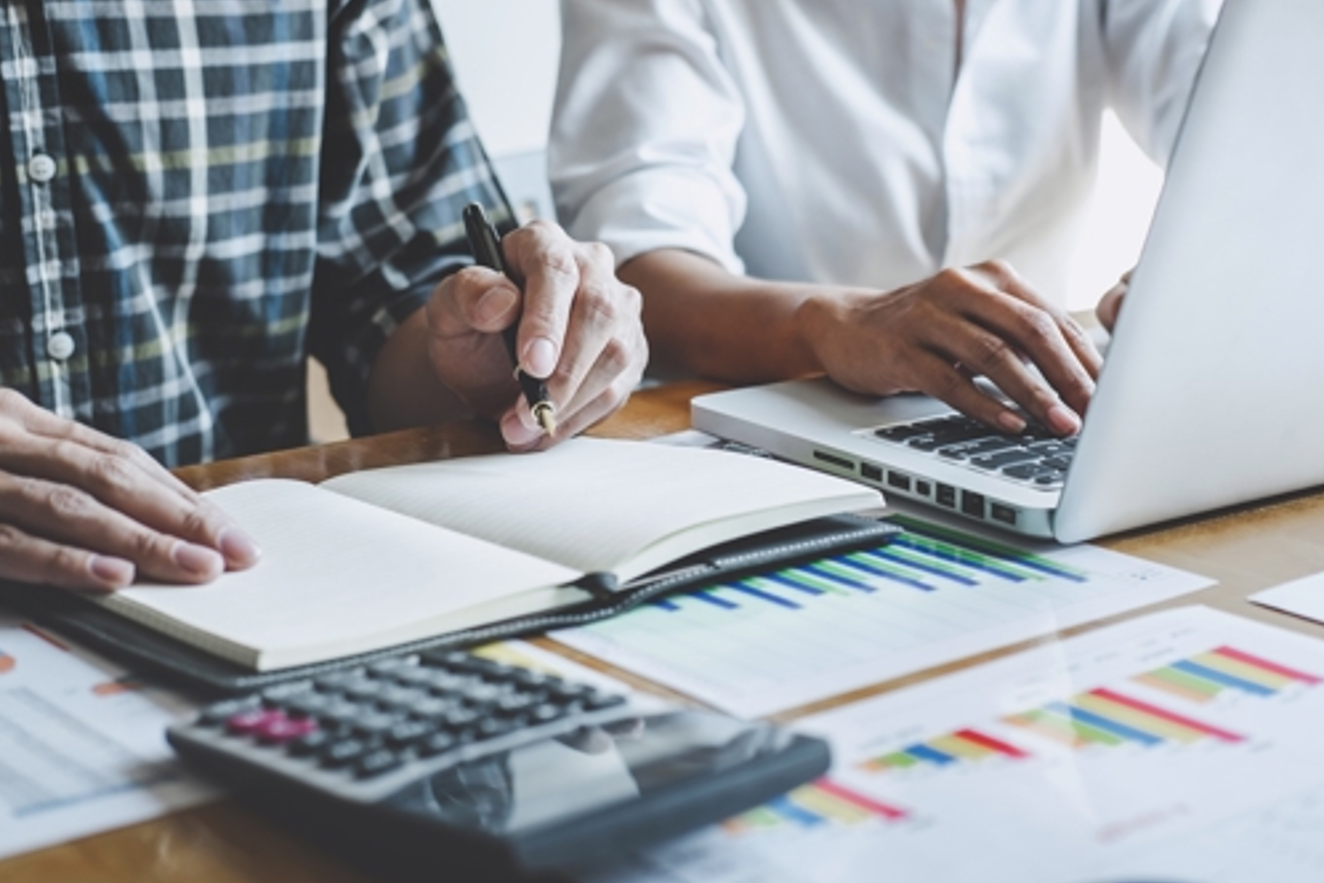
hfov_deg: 30.0
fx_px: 2464
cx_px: 742
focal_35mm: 67
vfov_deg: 20.3
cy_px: 386
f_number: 2.8
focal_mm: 35
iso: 200
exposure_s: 1/125
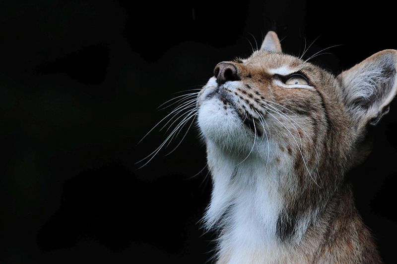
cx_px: 198
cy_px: 132
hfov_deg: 2.8
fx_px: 8259
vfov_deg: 1.8
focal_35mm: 750
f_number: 9
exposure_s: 1/800
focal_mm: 500
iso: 1600
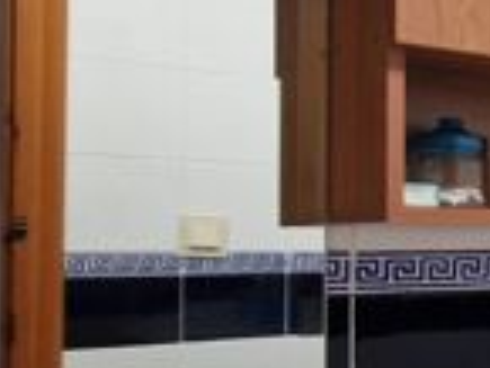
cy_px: 233
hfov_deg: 19.6
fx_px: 893
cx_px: 948
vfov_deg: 23.3
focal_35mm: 63
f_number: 2.2
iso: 400
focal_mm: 2.2
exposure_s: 1/50
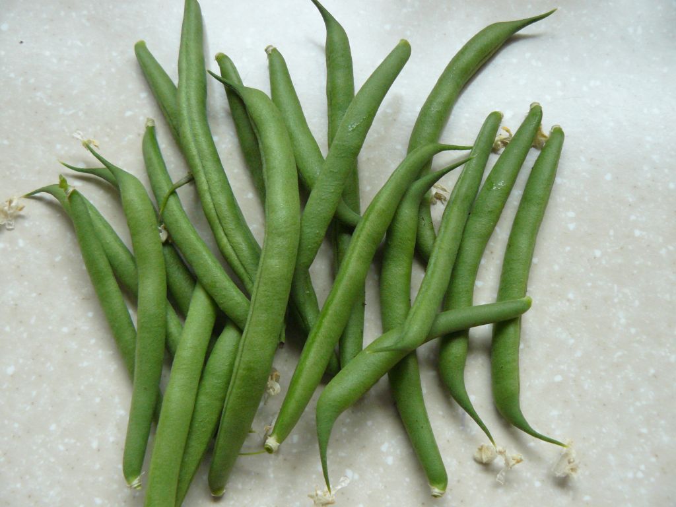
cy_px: 254
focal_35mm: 36
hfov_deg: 51.4
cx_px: 338
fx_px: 703
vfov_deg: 39.7
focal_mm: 6
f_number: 2.8
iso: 200
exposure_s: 1/20
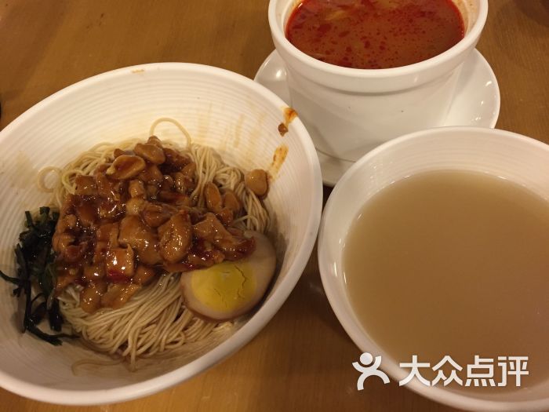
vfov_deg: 48.2
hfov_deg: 61.7
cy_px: 206
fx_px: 460
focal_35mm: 29
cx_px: 274
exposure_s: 1/33
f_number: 2.2
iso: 200
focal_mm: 4.15
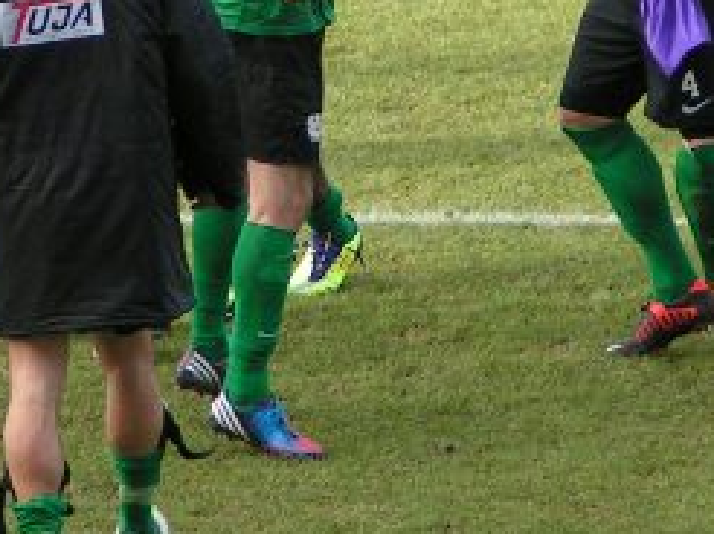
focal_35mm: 586
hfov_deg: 3.4
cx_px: 241
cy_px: 29
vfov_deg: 2.5
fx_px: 12075
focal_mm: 27.5
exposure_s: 1/250
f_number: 3.5
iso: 80
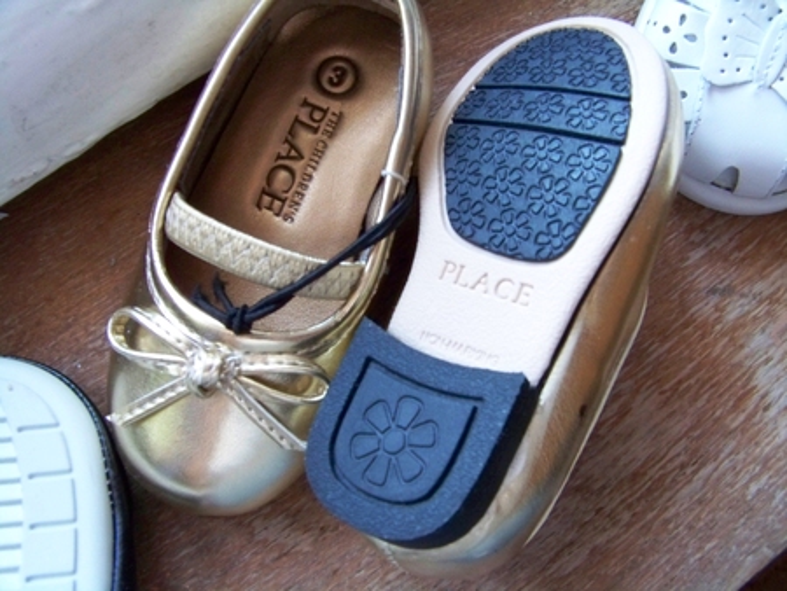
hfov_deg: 51.3
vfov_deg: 39.7
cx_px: 394
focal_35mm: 36
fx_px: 819
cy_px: 296
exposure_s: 1/15
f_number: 5
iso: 400
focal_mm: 5.85
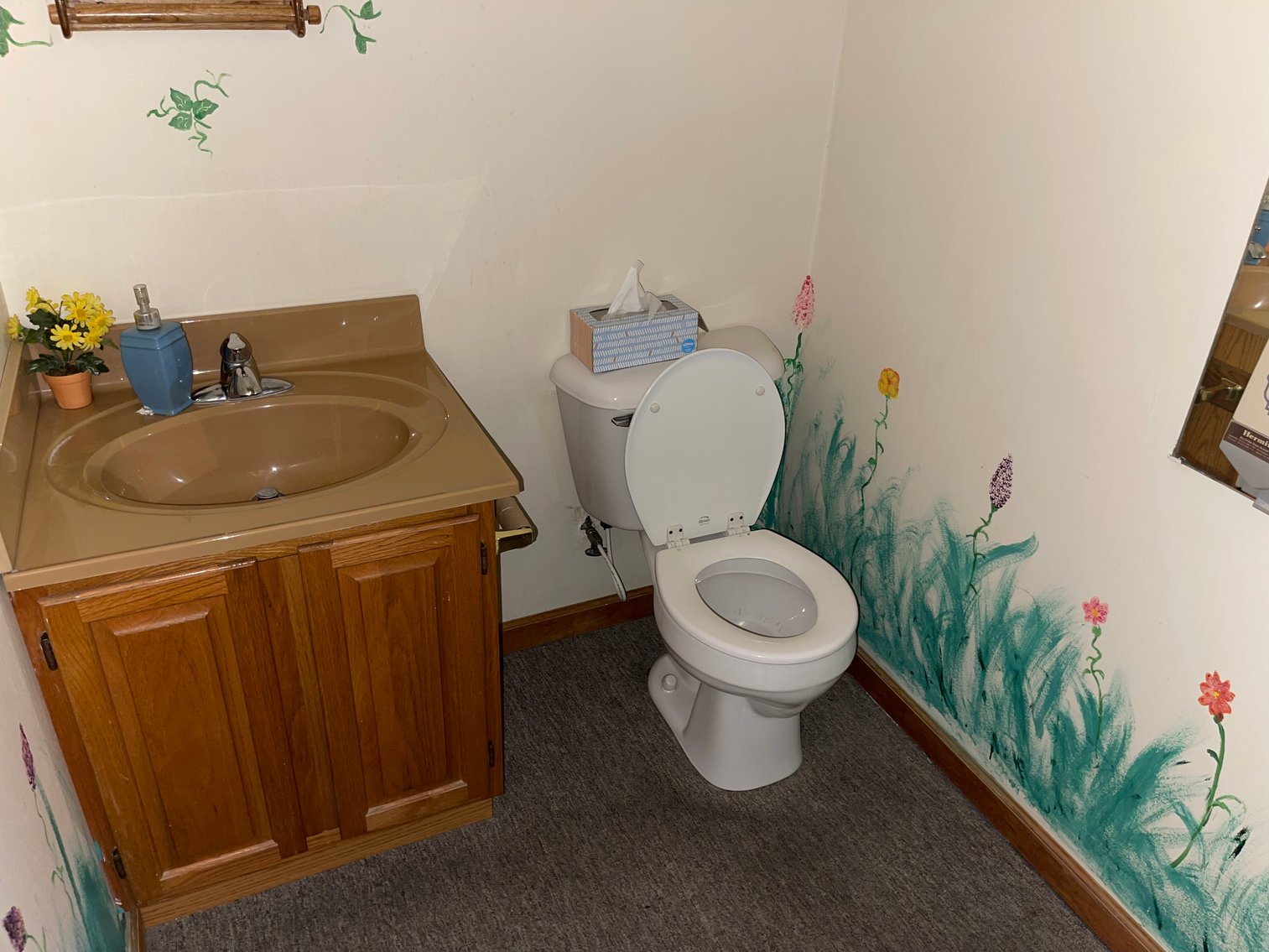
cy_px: 476
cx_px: 634
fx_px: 917
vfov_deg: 54.9
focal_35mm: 25
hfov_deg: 69.4
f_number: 1.6
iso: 32
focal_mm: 5.1
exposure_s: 1/4
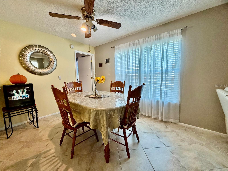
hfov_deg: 102.1
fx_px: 92
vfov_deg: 85.7
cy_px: 86
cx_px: 114
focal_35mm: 14
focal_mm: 2.22
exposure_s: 1/120
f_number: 2.2
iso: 250
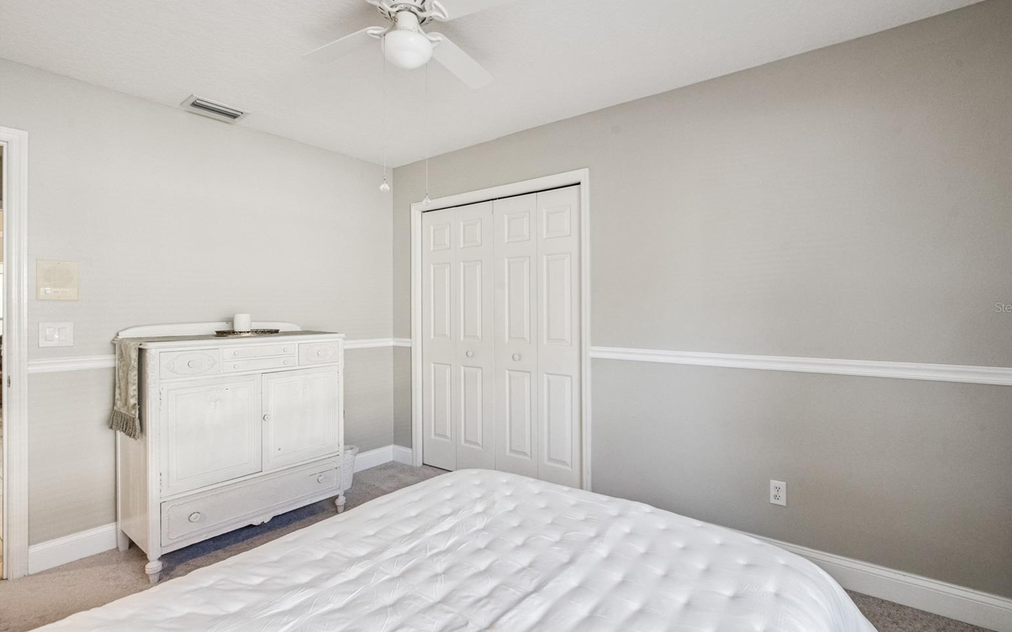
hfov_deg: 94.3
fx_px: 469
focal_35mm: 17
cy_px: 307
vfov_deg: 68.0
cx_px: 526
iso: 5000
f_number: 10
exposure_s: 1/125
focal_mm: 16
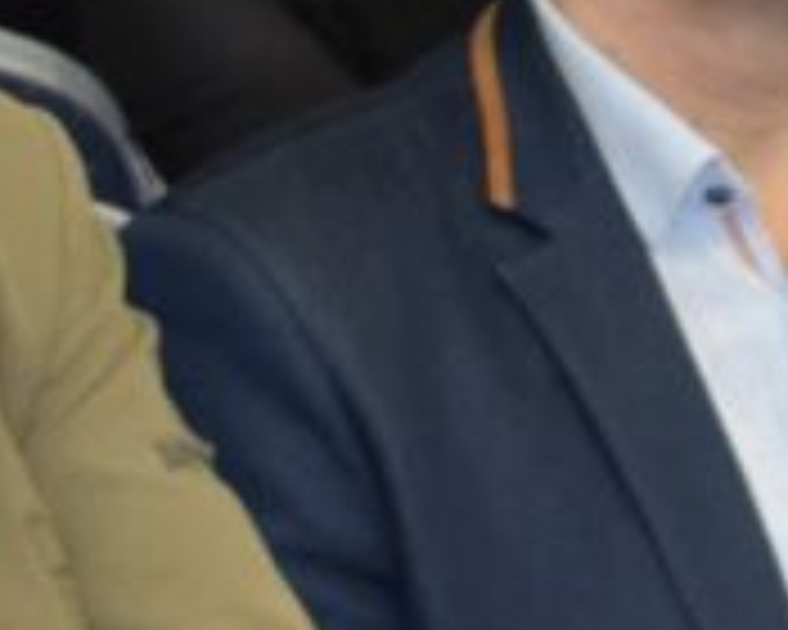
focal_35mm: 386
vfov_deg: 4.0
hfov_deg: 4.9
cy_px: 814
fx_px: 9002
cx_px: 1815
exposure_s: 1/60
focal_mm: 32
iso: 1250
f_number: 4.5
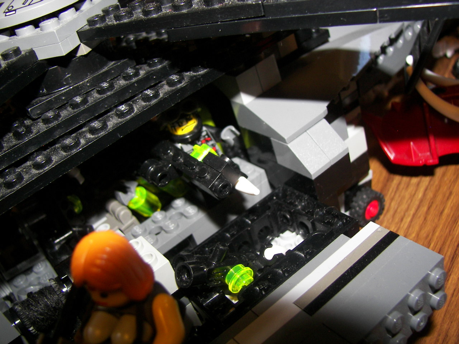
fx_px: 477
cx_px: 230
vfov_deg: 39.7
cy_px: 172
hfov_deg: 51.4
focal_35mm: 36
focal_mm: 6
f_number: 2.8
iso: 100
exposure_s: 1/30
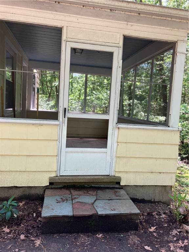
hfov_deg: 49.7
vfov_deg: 63.4
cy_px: 126
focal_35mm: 28
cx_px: 94
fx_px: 204
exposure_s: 1/120
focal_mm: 3.99
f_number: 1.8
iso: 40
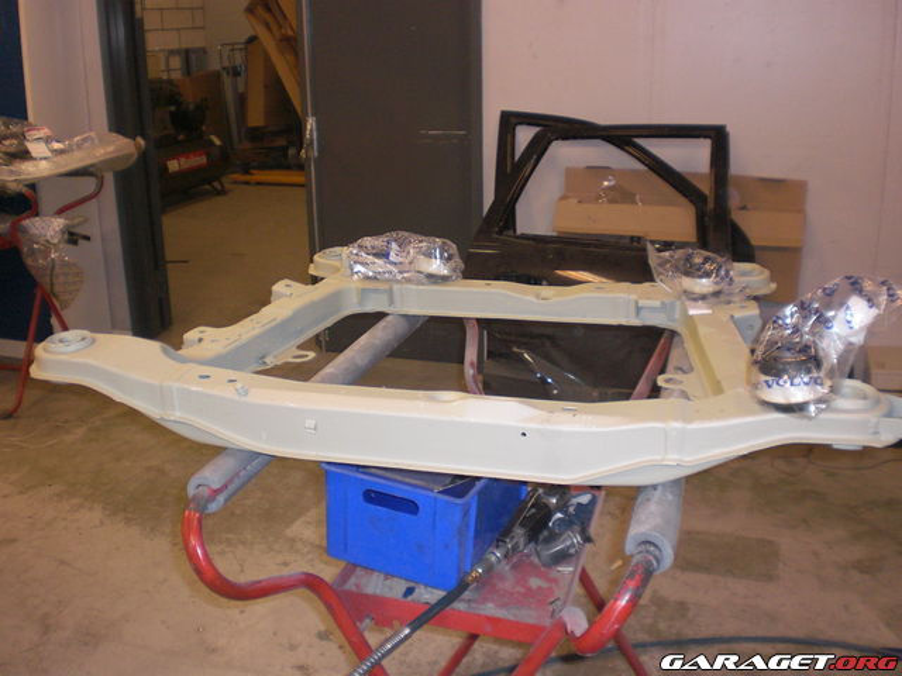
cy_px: 338
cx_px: 451
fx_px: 938
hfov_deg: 51.4
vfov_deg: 39.7
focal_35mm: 36
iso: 200
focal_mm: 6.3
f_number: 3.1
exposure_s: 1/60
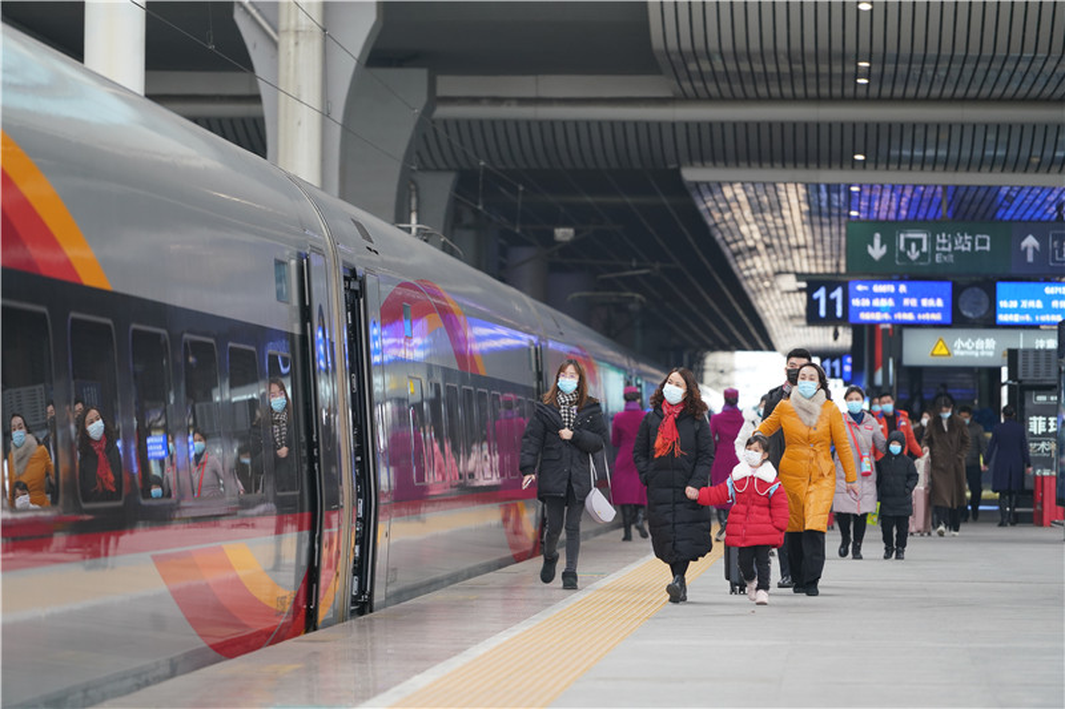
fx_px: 5915
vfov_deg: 6.9
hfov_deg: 10.3
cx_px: 532
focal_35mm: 200
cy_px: 354
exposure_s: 1/160
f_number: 4
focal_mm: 200
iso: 800
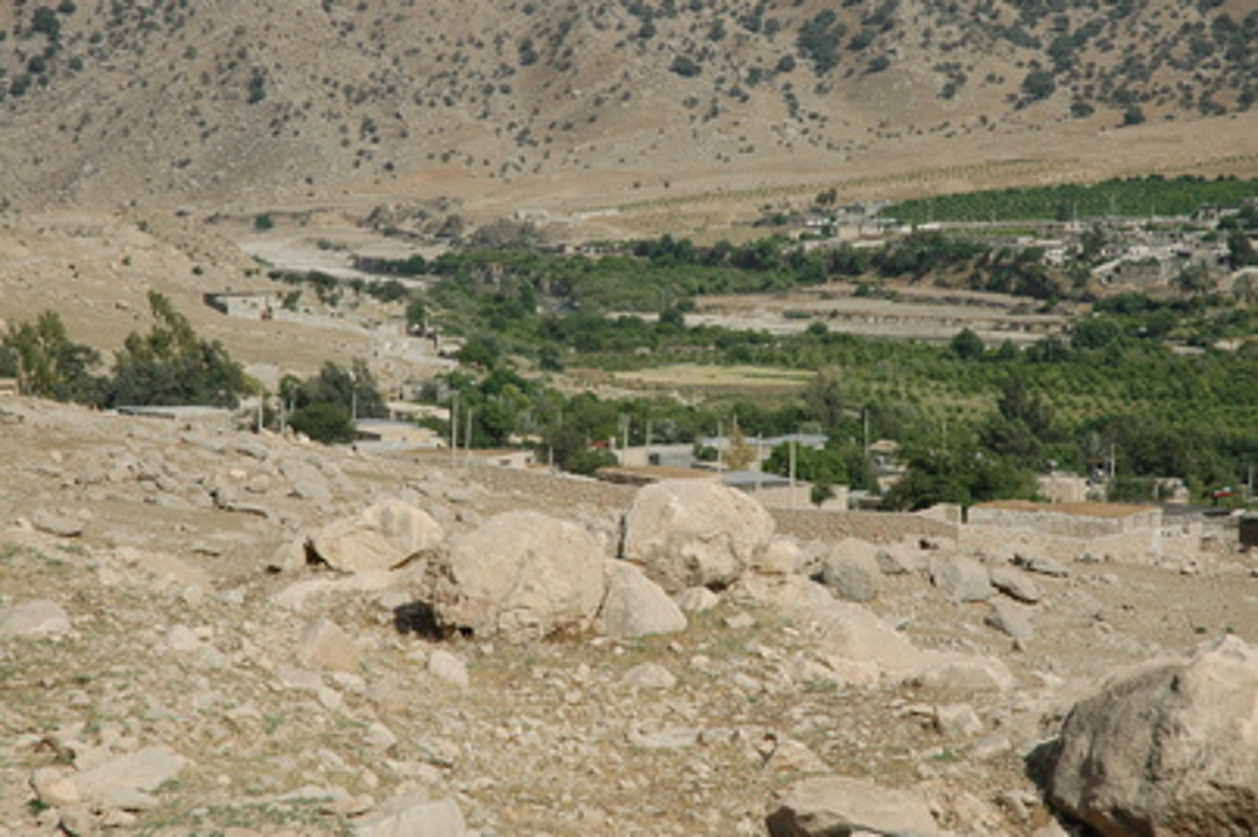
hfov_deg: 19.5
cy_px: 418
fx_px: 3666
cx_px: 629
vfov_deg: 13.0
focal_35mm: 105
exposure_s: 1/400
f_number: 10
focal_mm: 70
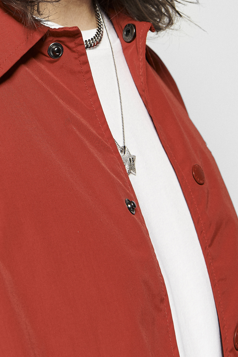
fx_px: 1101
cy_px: -33
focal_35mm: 111
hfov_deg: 12.2
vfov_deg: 17.8
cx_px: 1
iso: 160
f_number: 8
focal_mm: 38
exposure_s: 1/250
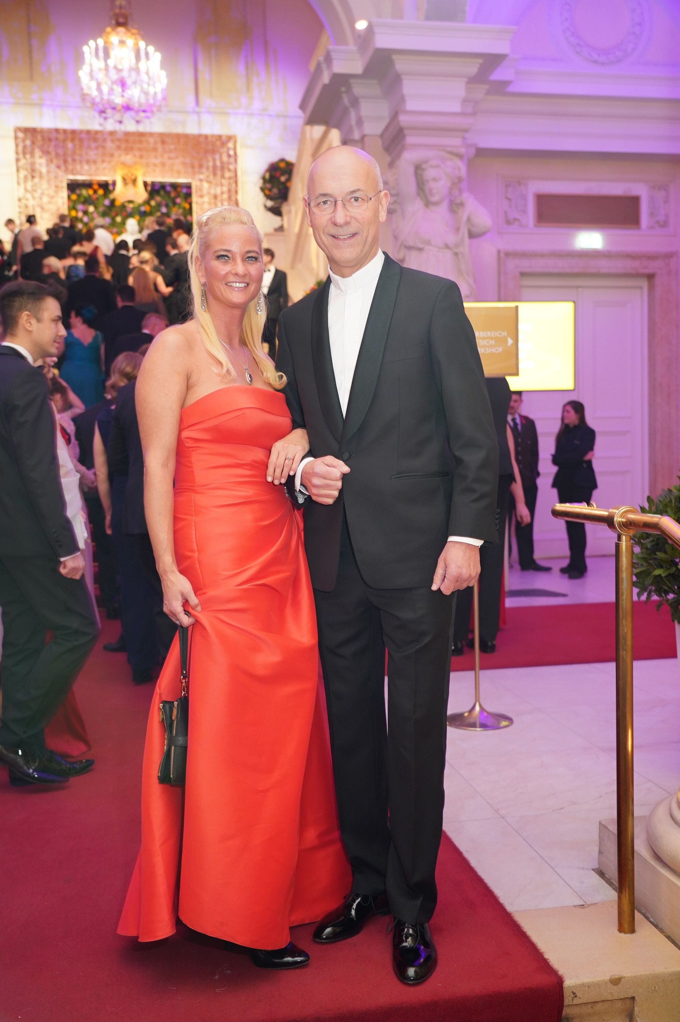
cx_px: 340
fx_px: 965
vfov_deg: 55.8
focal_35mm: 34
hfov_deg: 38.8
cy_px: 511
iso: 1600
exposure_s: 1/40
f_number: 4
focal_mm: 34
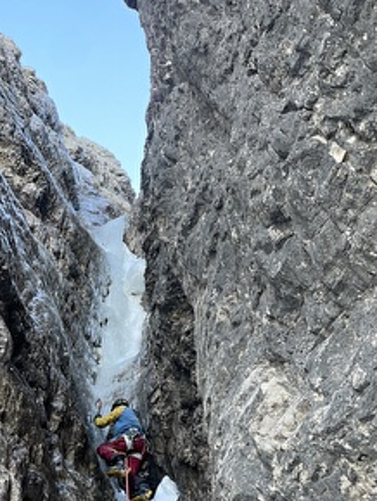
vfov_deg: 25.1
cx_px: 139
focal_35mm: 77
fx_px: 1116
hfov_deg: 19.1
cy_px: 349
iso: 50
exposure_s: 1/99
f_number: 2
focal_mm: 6
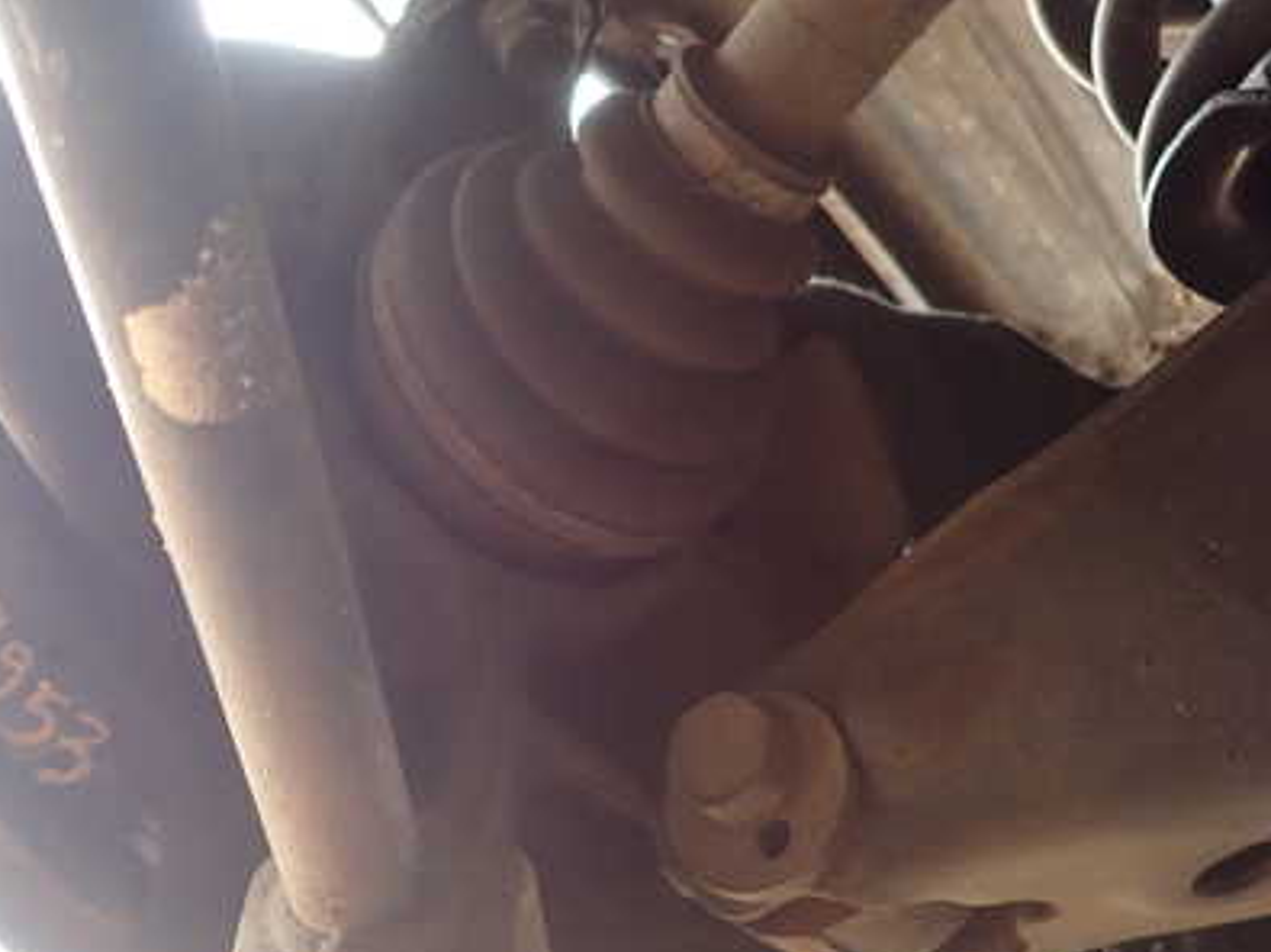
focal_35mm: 38
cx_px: 386
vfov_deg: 37.7
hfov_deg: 47.9
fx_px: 1395
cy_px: 515
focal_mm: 4.5
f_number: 2
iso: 100
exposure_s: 1/100
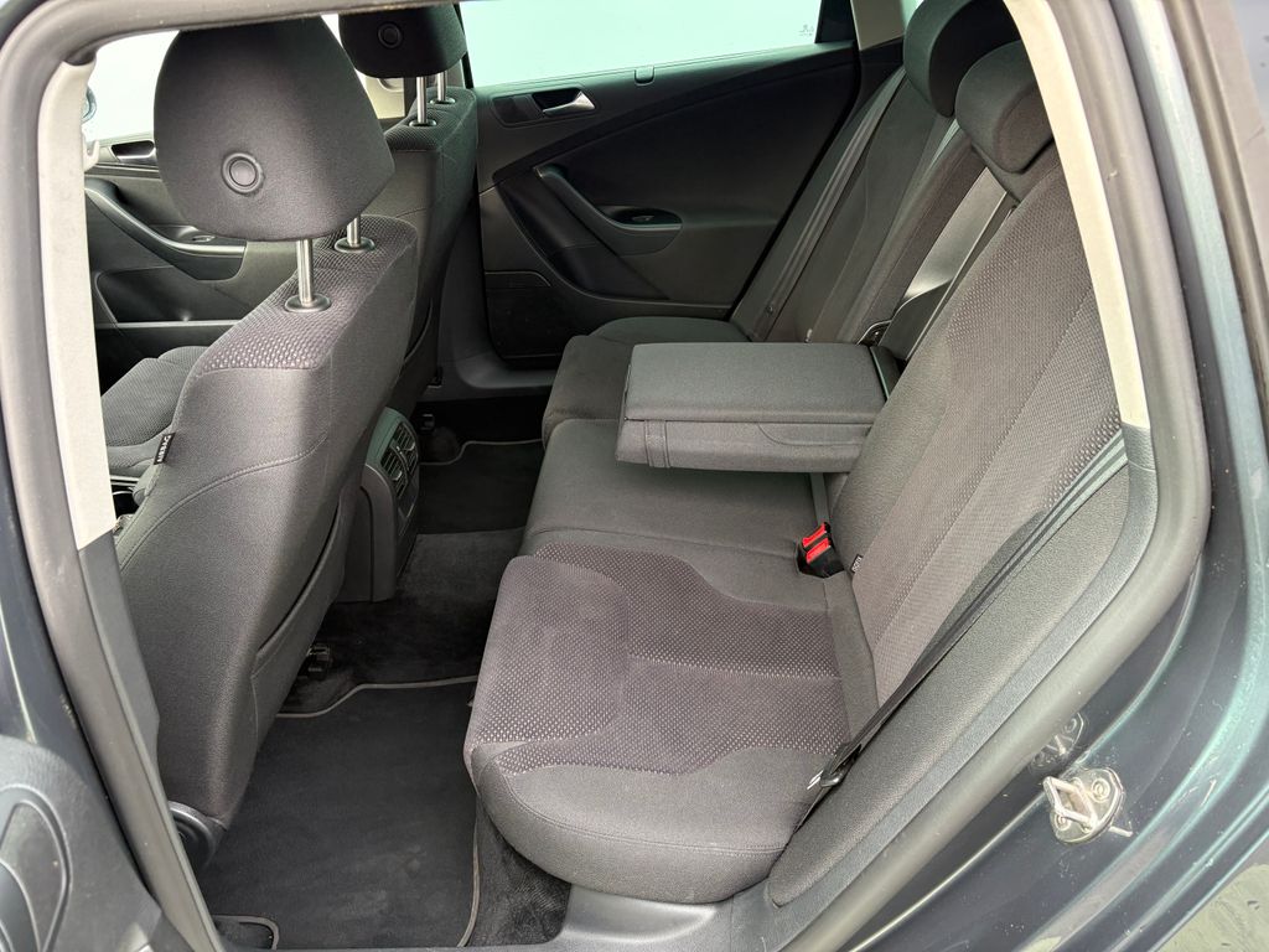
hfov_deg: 67.3
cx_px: 634
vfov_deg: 53.1
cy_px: 476
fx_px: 953
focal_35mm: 26
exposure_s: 1/69
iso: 125
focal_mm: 5.96
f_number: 1.6
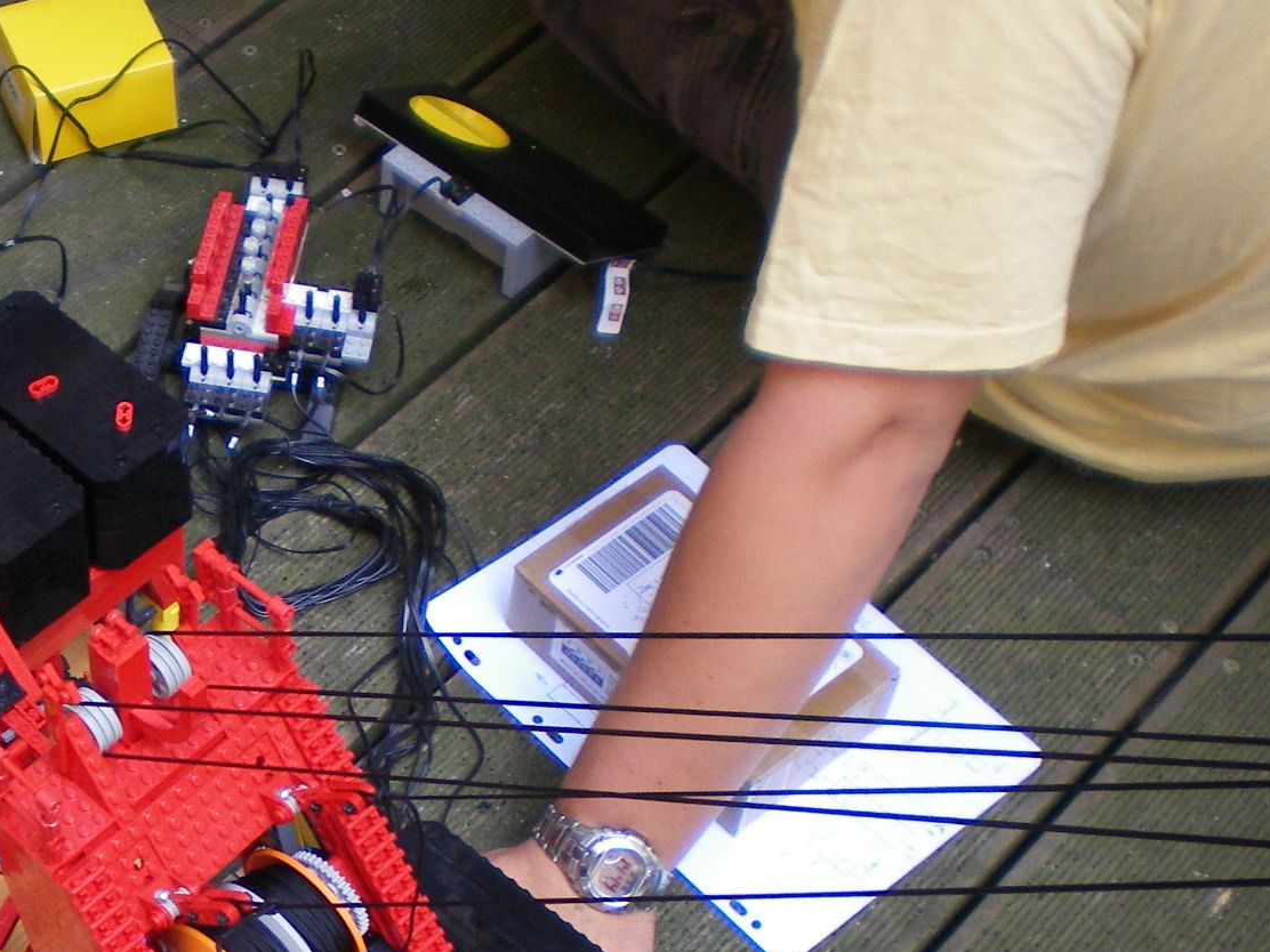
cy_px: 694
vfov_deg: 20.9
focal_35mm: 70
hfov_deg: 26.9
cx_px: 161
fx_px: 2568
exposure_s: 1/60
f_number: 3.1
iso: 64
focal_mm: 6.3
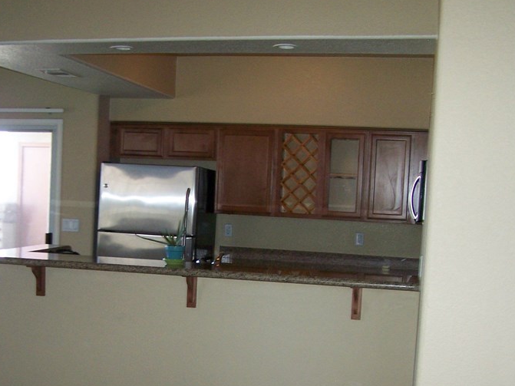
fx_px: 863
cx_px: 186
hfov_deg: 33.0
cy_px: 272
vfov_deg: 25.0
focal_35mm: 58
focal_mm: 6.3
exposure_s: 1/60
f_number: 2.8
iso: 160
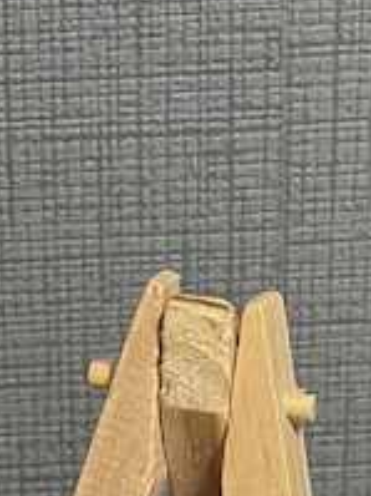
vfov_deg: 7.6
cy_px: 1037
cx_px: 80
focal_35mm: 247
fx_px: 3533
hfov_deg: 6.0
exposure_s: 1/60
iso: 320
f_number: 1.78
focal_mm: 6.86
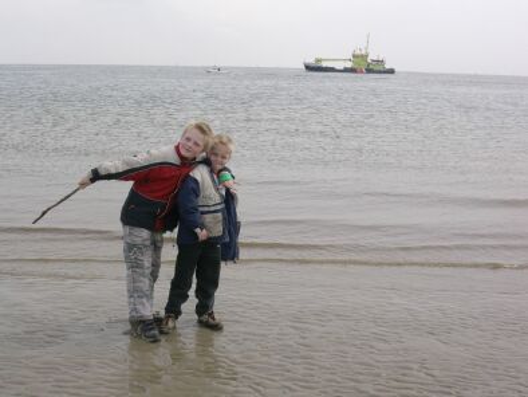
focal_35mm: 45
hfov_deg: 42.1
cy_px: 198
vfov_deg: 32.2
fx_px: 687
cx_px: 264
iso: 70
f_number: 5.8
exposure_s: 1/313
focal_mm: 6.7
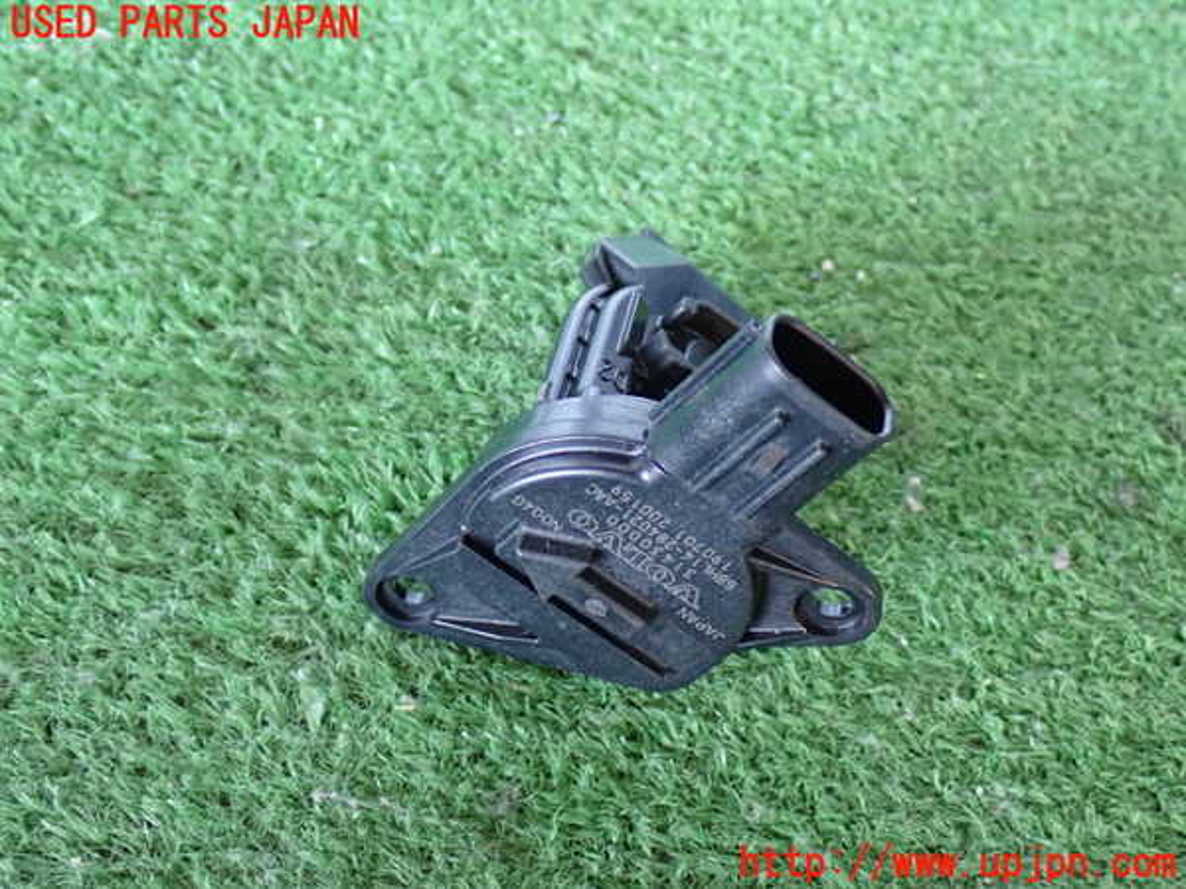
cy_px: 444
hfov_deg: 38.2
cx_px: 593
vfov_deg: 29.1
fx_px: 1713
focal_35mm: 50
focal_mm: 9.01
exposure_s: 1/30
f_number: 3.2
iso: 800
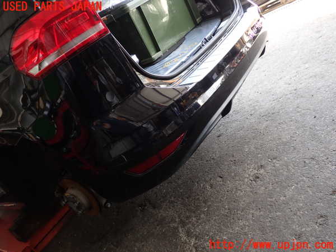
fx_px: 291
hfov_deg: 60.0
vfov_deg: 46.8
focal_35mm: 30
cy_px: 126
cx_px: 168
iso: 100
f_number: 2.3
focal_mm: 5.4
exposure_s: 1/60
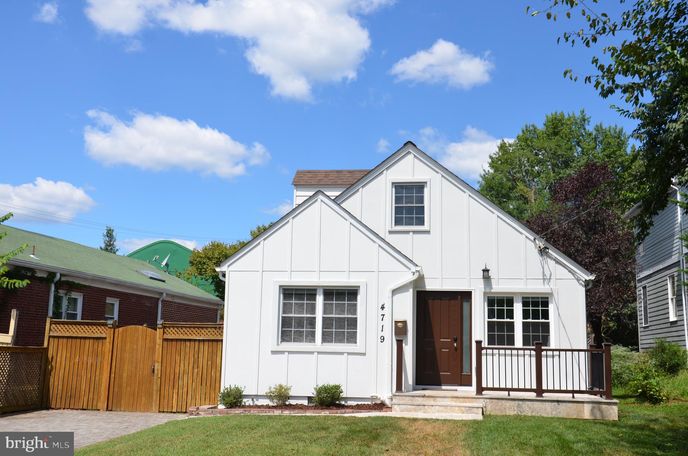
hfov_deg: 49.6
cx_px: 344
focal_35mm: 39
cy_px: 228
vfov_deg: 34.1
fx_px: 744
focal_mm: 26
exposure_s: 1/320
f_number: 9
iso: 100
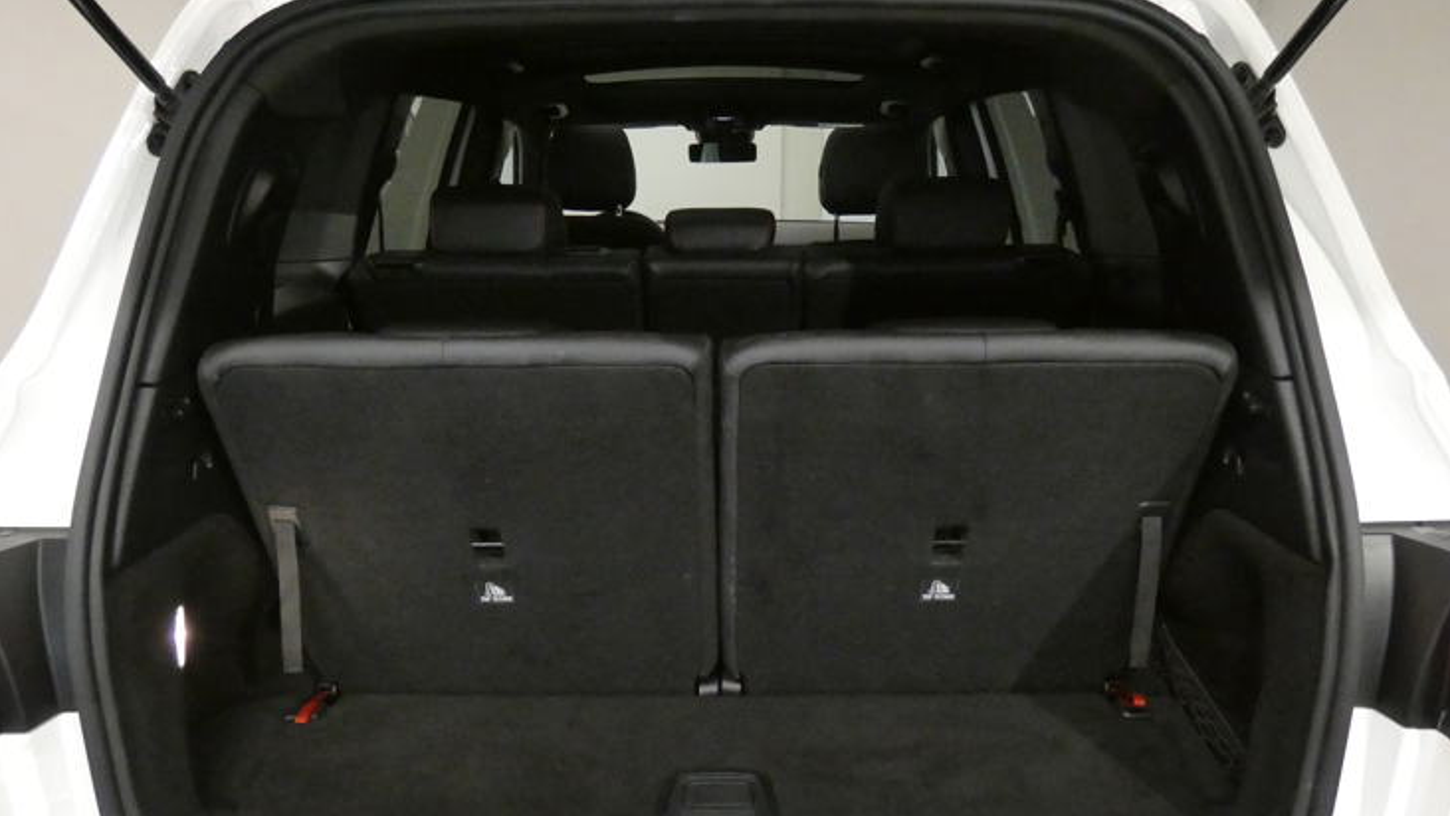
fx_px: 961
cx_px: 723
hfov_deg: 74.0
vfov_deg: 45.7
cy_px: 493
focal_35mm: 25
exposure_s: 1/60
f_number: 2.8
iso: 800
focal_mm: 3.7
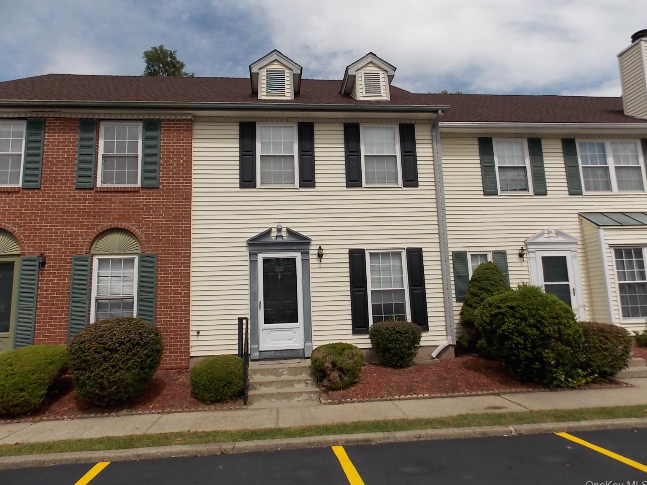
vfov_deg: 56.8
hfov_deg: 71.6
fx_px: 449
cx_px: 315
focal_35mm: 24
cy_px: 240
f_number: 9.9
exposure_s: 1/200
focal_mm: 4
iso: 80
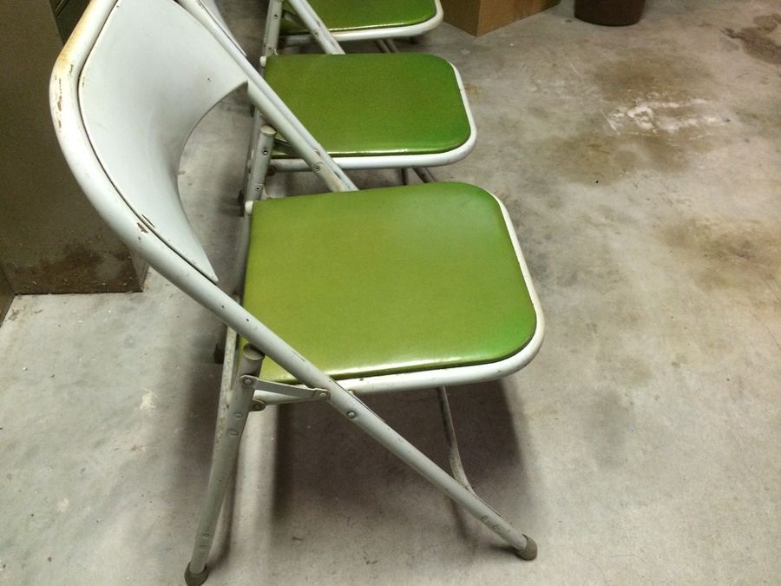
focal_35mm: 30
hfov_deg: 60.0
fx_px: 677
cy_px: 293
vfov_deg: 46.8
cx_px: 390
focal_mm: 4.12
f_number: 2.2
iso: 320
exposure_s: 1/24
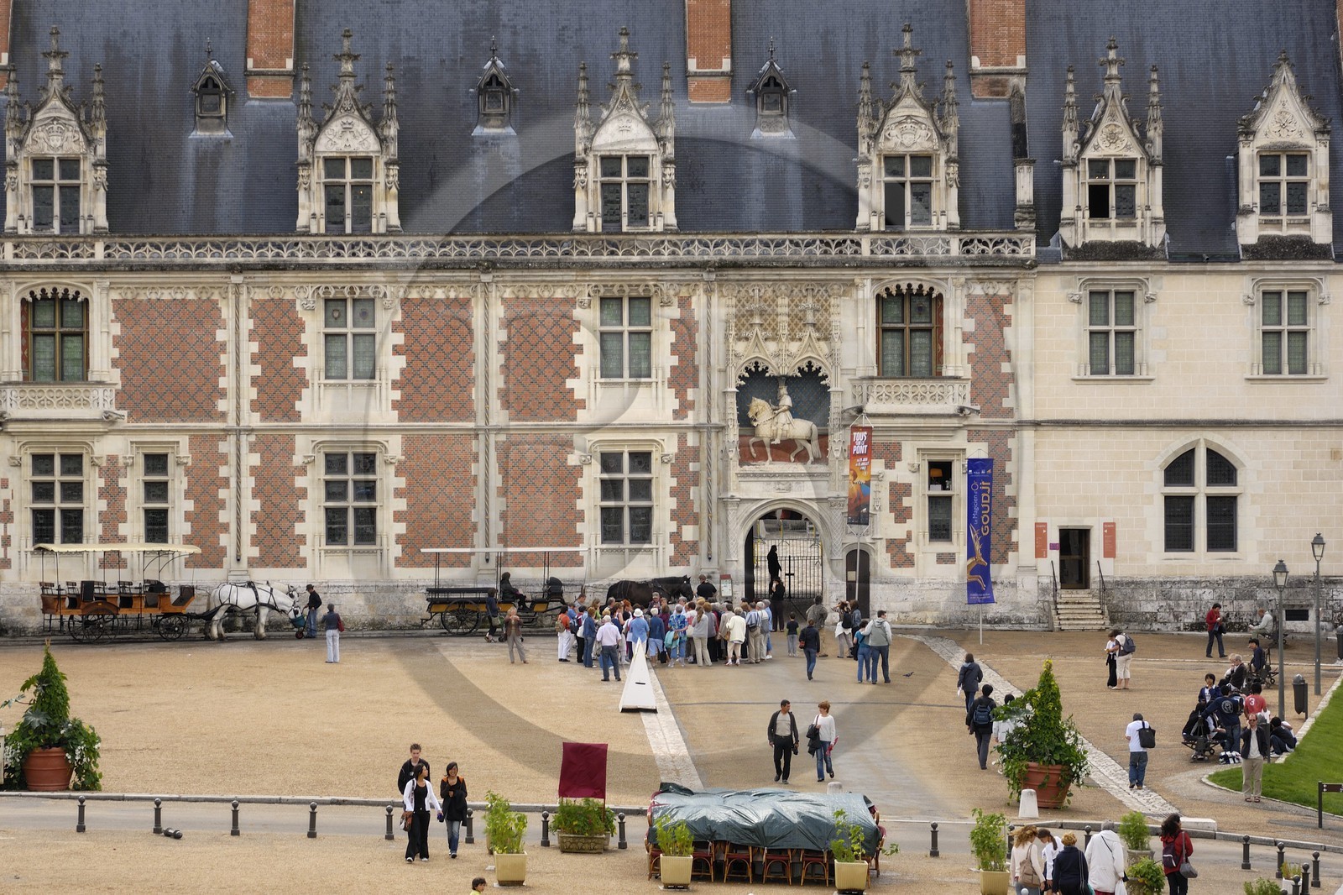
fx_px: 3916
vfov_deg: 13.0
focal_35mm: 105
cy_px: 448
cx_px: 672
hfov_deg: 19.5
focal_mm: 70
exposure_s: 1/160
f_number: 6.7
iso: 100
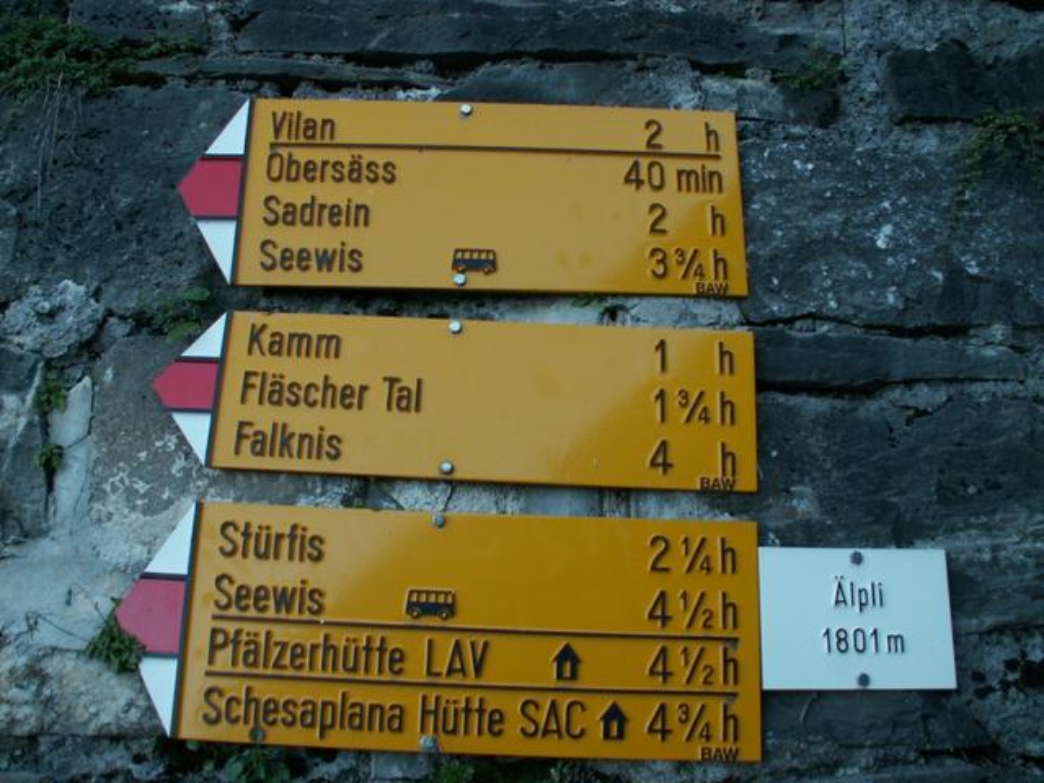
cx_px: 522
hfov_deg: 52.6
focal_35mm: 35
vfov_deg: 40.7
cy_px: 392
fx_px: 1056
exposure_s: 1/80
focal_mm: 5.86
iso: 50
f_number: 2.8
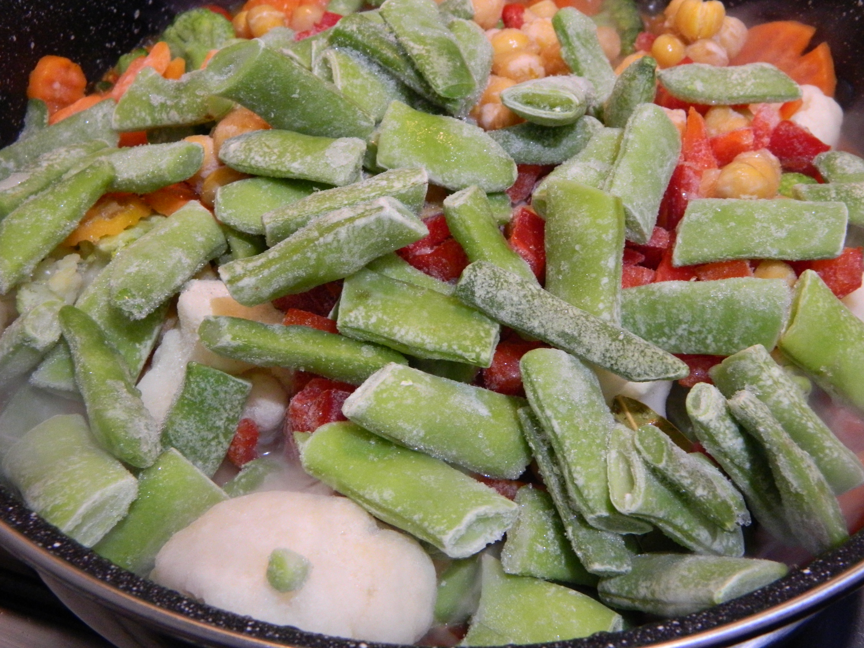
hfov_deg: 40.4
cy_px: 324
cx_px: 432
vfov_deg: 30.9
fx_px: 1173
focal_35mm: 47
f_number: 3.6
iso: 400
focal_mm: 8.4
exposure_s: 1/15
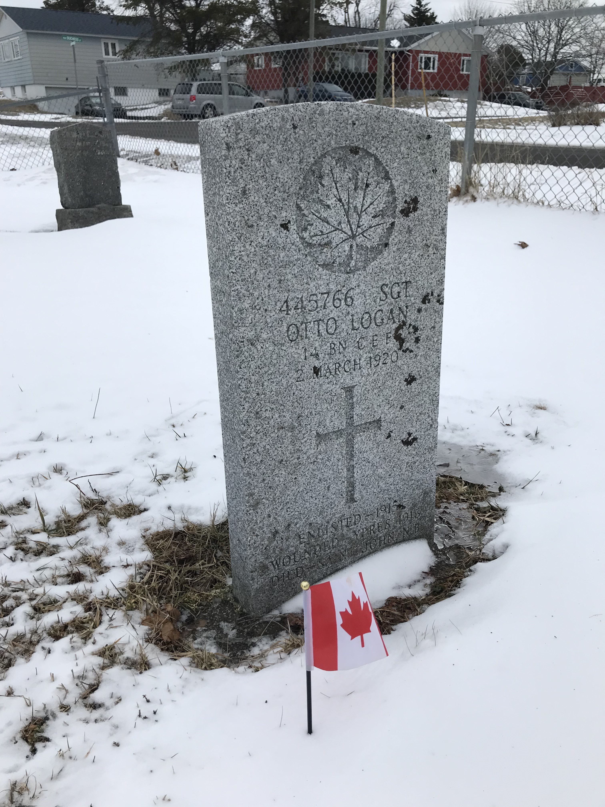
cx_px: 302
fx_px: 652
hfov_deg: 49.7
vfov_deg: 63.4
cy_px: 404
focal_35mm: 28
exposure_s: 1/894
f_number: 1.8
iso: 20
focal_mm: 3.99
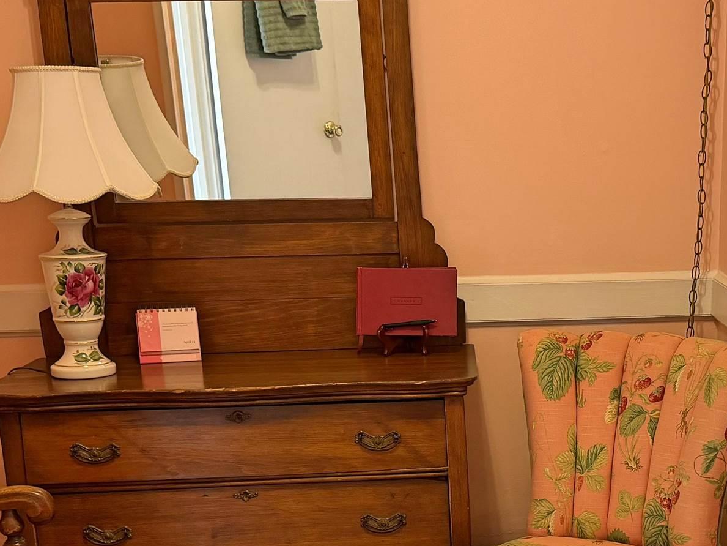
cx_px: 587
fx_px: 1302
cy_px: 469
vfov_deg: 23.2
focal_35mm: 62
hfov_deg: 30.4
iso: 160
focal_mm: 6.76
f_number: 1.78
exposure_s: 1/60
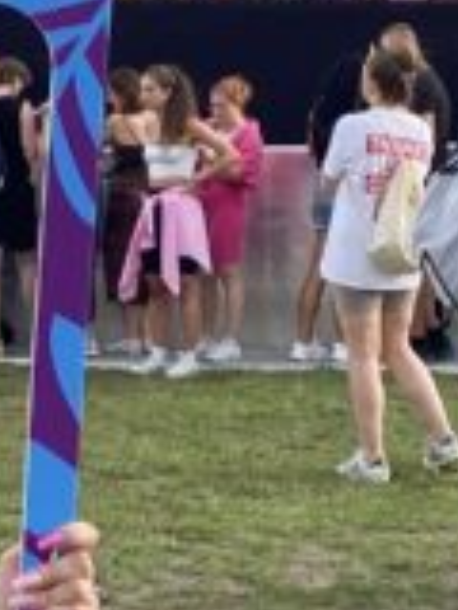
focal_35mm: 166
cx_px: -61
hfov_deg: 8.9
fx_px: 2928
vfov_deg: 11.9
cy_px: 217
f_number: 1.8
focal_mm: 4.25
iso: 32
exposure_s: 1/283
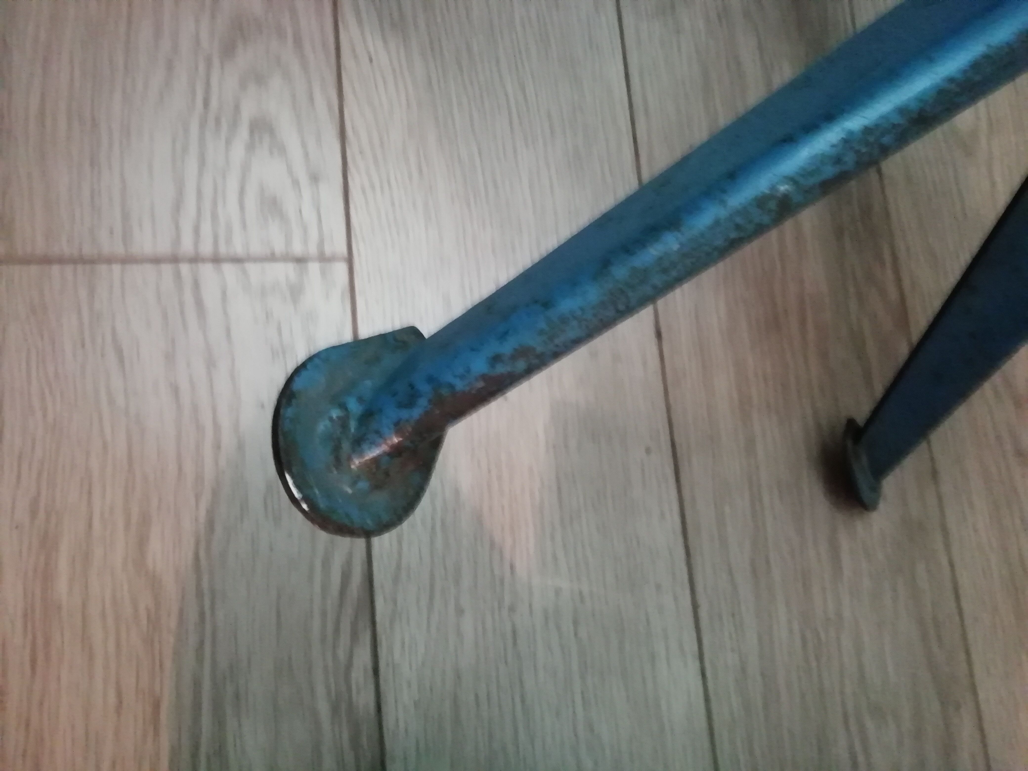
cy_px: 386
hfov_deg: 67.3
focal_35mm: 26
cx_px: 514
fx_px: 772
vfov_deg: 53.1
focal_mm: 3.46
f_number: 2.2
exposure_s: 1/14.3
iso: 640
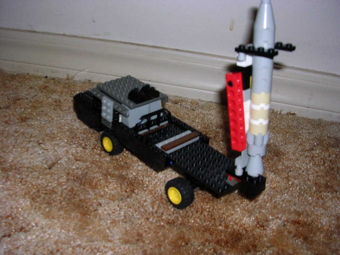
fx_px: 373
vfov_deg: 37.7
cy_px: 128
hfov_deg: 49.0
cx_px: 170
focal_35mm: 38
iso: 50
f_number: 2.8
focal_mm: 5.8
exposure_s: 1/60.1
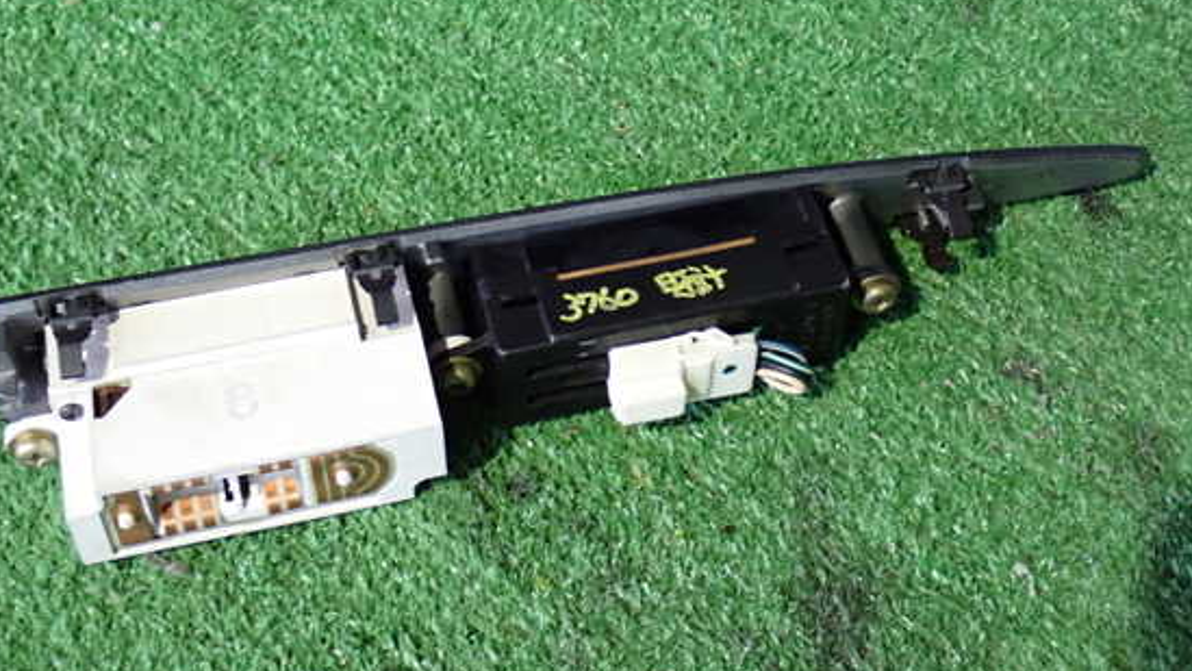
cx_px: 562
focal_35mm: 56
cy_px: 284
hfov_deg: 37.2
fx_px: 1770
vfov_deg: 21.4
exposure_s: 1/25
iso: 800
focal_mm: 8.4
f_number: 3.1
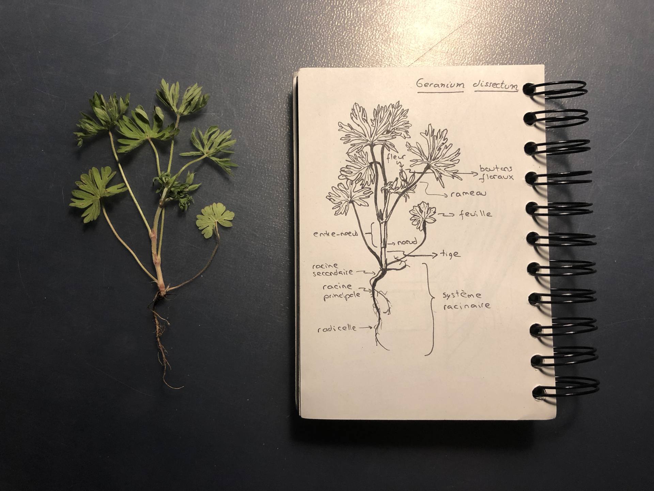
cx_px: 327
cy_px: 246
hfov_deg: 63.4
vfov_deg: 49.7
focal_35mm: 28
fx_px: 529
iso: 40
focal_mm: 3.99
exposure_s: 1/25
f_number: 1.8
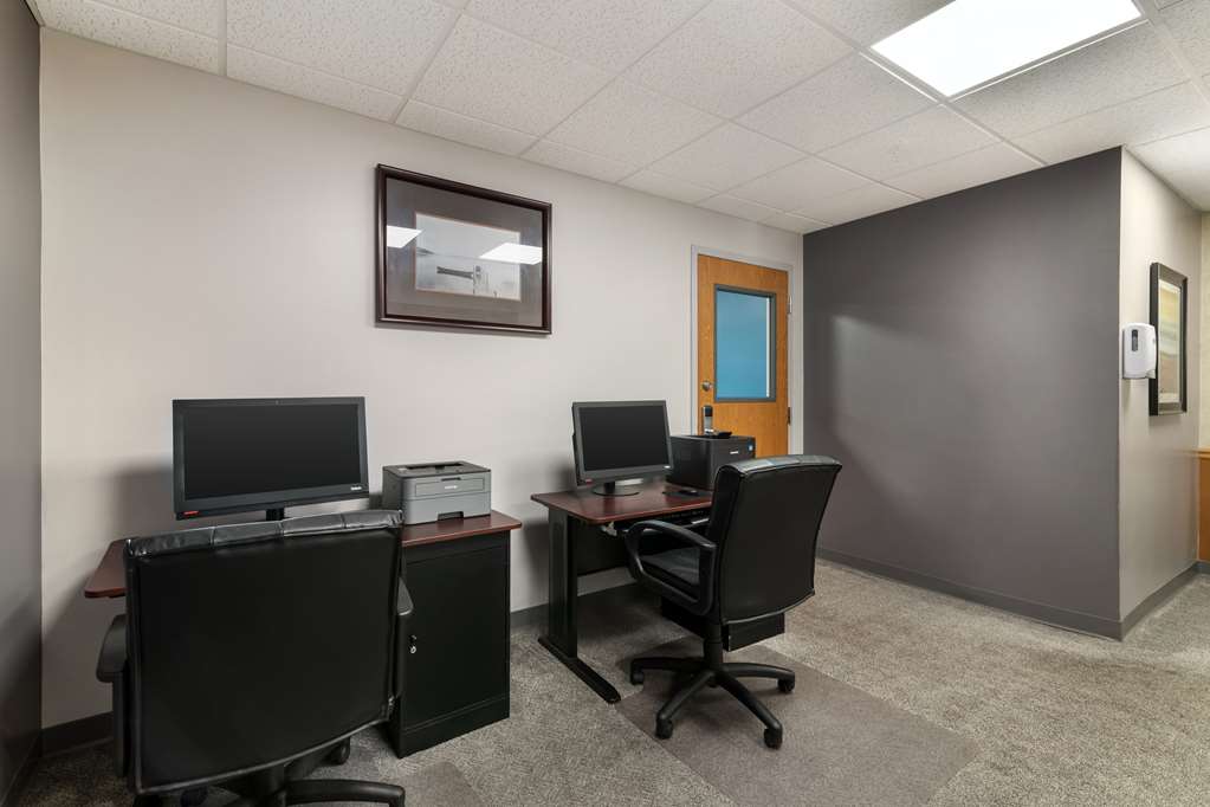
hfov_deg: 96.7
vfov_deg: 73.7
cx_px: 605
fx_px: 538
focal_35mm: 16
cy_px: 404
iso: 100
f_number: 9
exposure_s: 1/1.25
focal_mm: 16
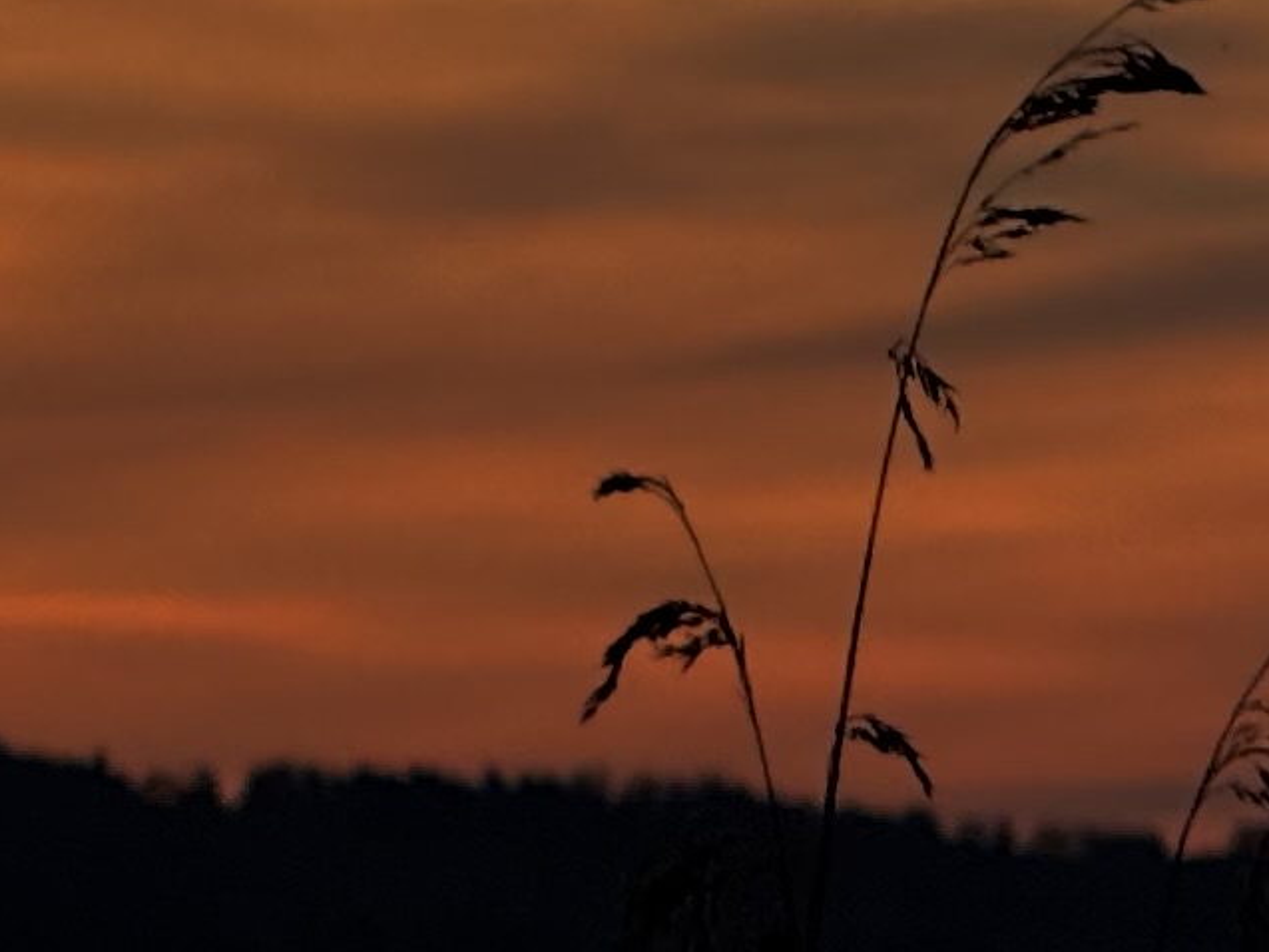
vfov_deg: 2.0
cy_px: 1079
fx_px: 27830
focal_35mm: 759
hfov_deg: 2.6
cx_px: -1757
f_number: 2.8
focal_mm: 15.66
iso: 50
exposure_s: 1/784
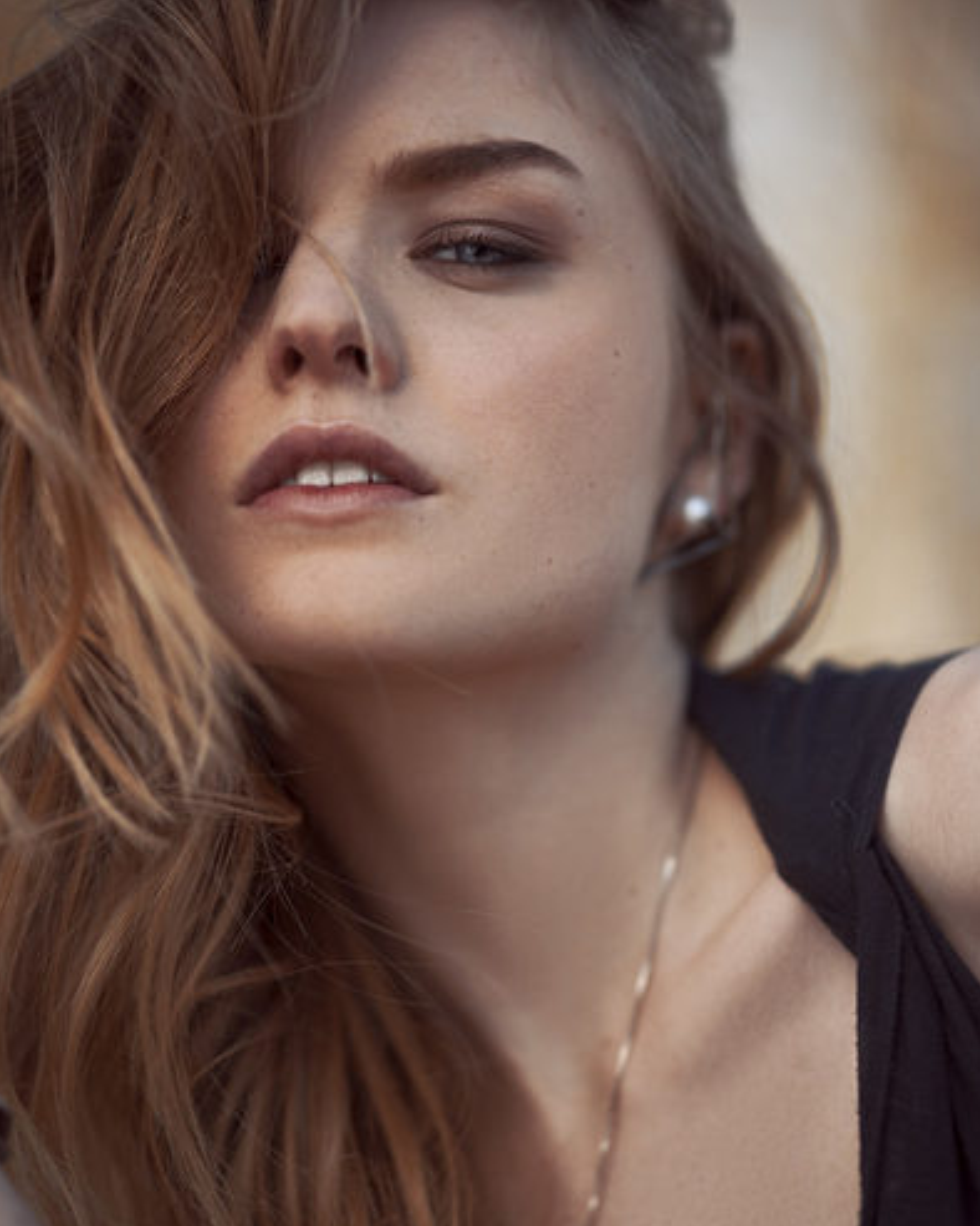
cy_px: 644
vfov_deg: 16.0
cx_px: 492
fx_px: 4353
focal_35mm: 120
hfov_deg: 12.8
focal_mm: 105
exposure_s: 1/2500
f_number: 1.8
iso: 100
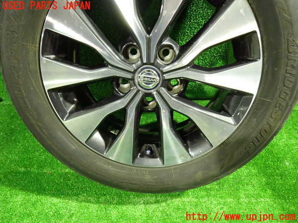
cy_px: 112
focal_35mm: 25
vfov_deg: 54.9
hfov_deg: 69.4
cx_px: 149
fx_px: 215
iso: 800
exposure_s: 1/15
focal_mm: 4.5
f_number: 2
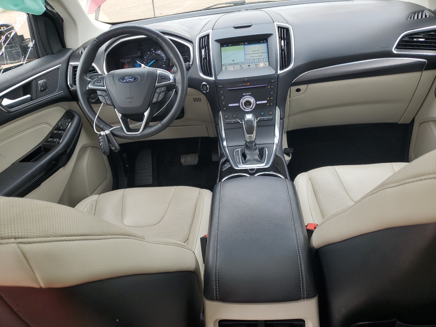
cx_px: 218
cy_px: 164
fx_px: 327
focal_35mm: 26
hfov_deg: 67.3
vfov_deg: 53.1
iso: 50
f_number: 1.5
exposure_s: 1/263
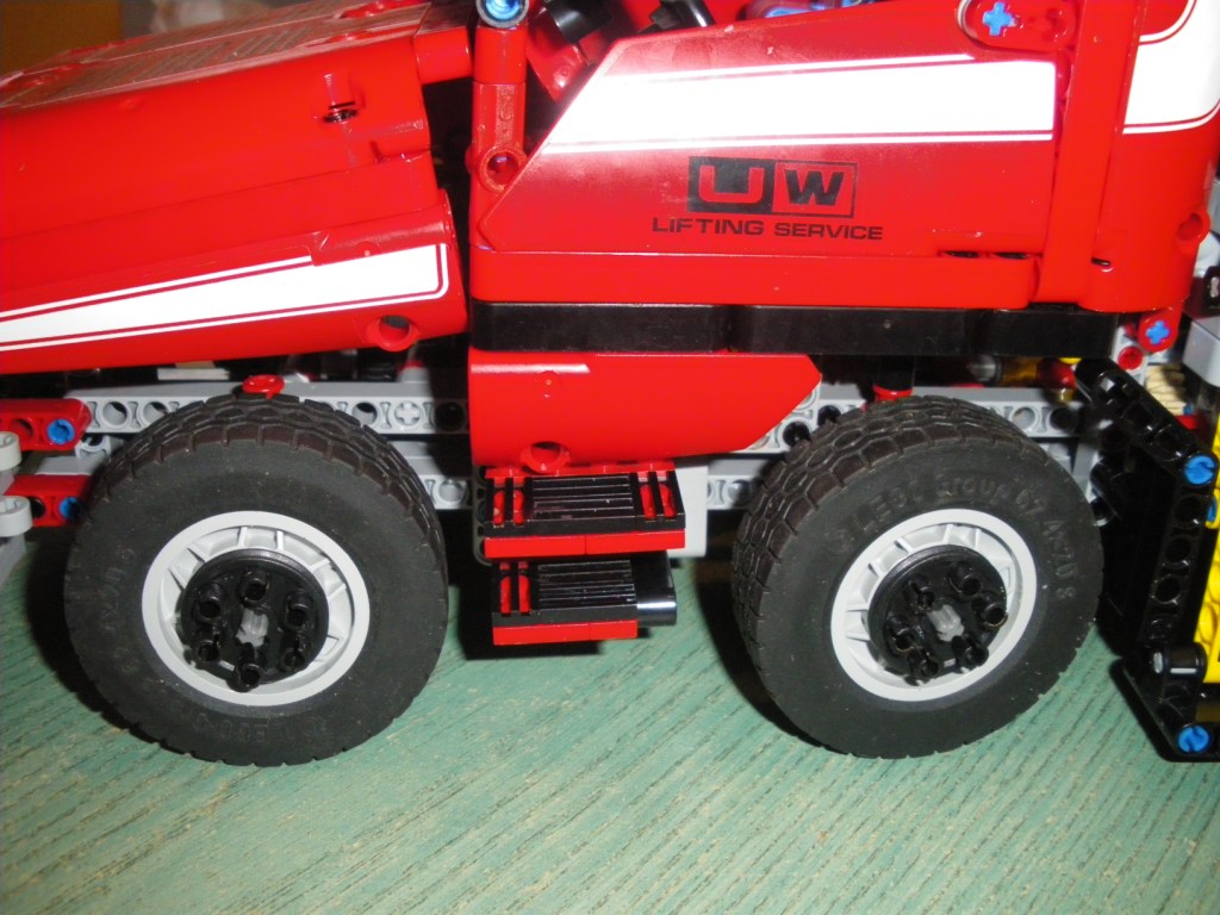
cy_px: 458
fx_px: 1269
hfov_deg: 51.4
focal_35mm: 36
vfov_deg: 39.7
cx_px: 610
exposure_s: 1/50
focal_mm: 6.3
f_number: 3.5
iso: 400
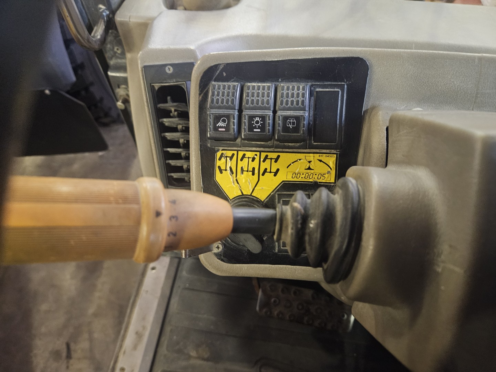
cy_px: 186
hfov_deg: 73.9
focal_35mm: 23
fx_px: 330
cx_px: 248
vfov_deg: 58.9
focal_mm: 5.4
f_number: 1.8
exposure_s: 1/24
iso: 800
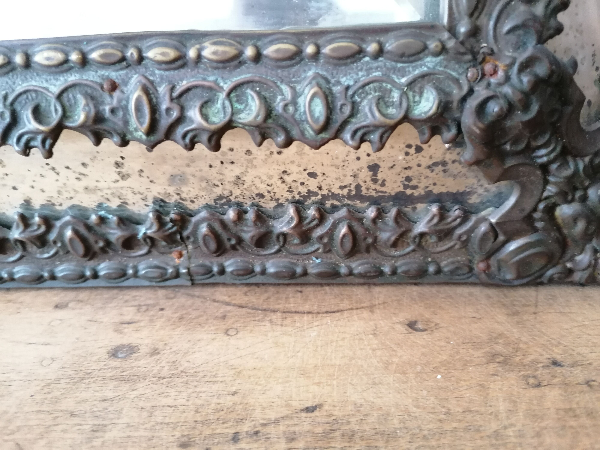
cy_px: 225
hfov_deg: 65.3
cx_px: 300
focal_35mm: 27
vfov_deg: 51.4
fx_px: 468
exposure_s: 1/18
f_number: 1.8
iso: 800
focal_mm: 4.75
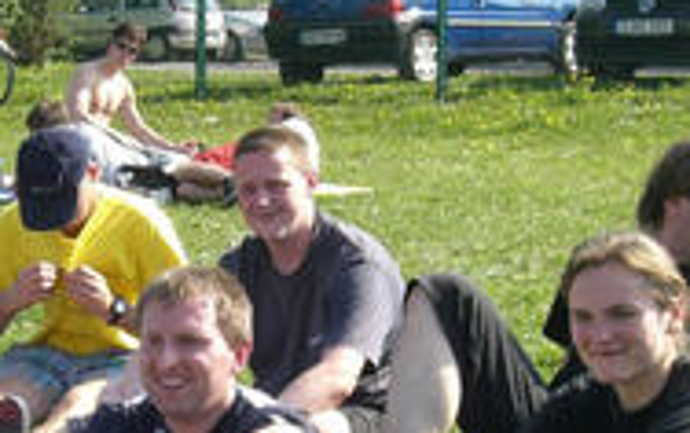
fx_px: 2579
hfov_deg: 15.1
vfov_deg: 9.5
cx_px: 106
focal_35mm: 137
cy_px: 422
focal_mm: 6.3
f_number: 4.4
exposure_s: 1/200
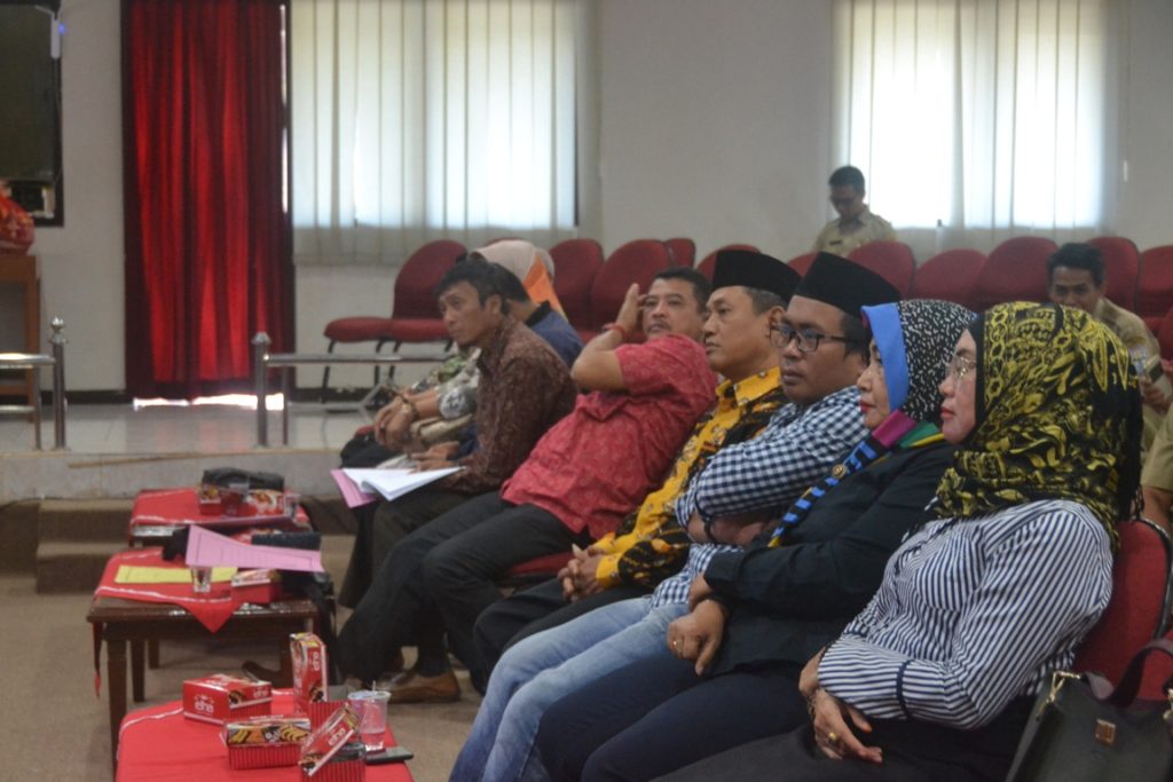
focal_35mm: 69
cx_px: 586
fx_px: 2248
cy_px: 391
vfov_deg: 19.7
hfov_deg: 29.2
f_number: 4.5
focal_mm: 46
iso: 2200
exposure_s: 1/15
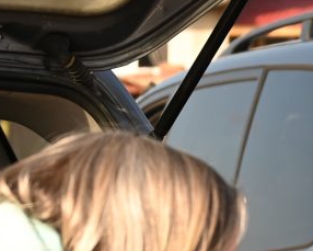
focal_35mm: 308
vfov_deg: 4.9
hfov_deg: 6.2
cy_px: 592
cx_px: 356
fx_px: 2854
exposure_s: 1/640
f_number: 4
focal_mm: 49
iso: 100
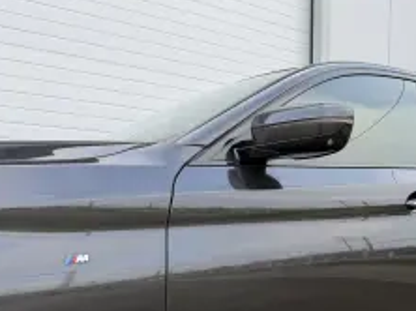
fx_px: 468
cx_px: 272
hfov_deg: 47.3
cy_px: 227
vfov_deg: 36.1
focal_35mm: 39
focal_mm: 6.76
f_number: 1.78
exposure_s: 1/654
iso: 80
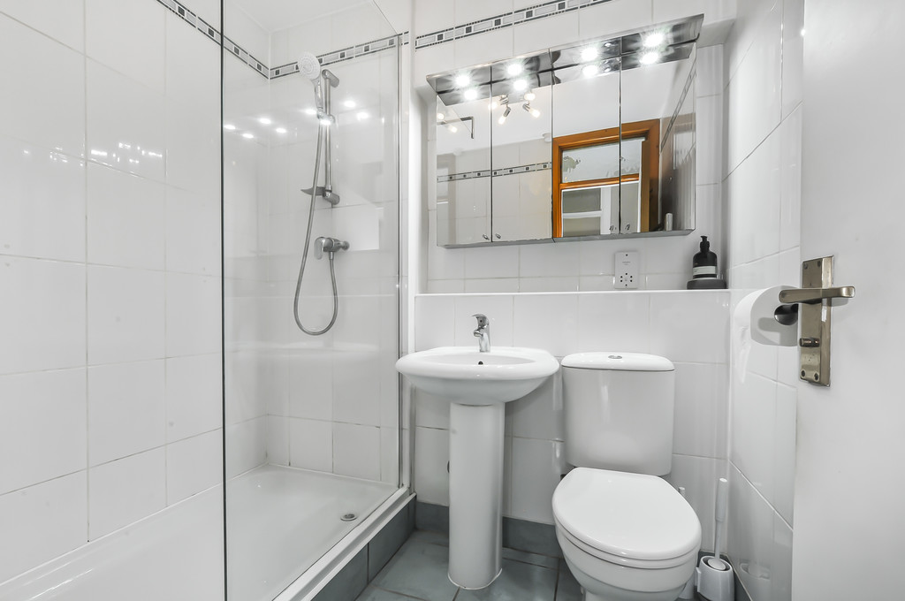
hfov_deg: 100.5
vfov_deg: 77.2
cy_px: 300
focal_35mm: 15
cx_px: 452
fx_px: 377
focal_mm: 10
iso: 250
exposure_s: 1/10
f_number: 16
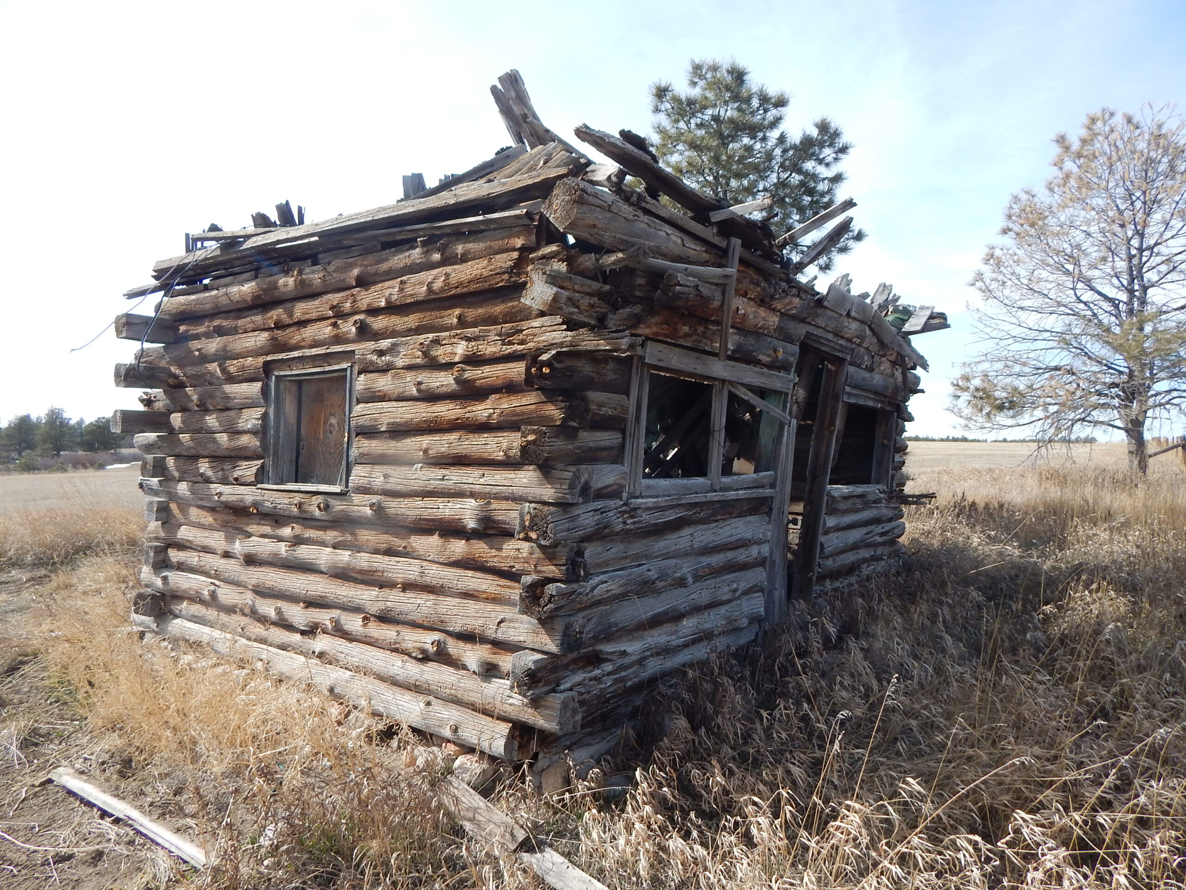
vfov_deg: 61.1
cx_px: 593
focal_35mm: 22
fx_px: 754
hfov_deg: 76.4
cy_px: 445
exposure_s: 1/1250
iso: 125
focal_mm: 4
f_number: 3
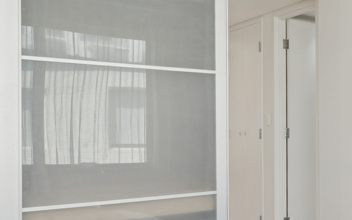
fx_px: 480
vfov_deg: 25.8
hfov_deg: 29.6
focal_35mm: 50
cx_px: 490
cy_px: 126
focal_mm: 16
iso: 250
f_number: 8
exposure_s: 1/2
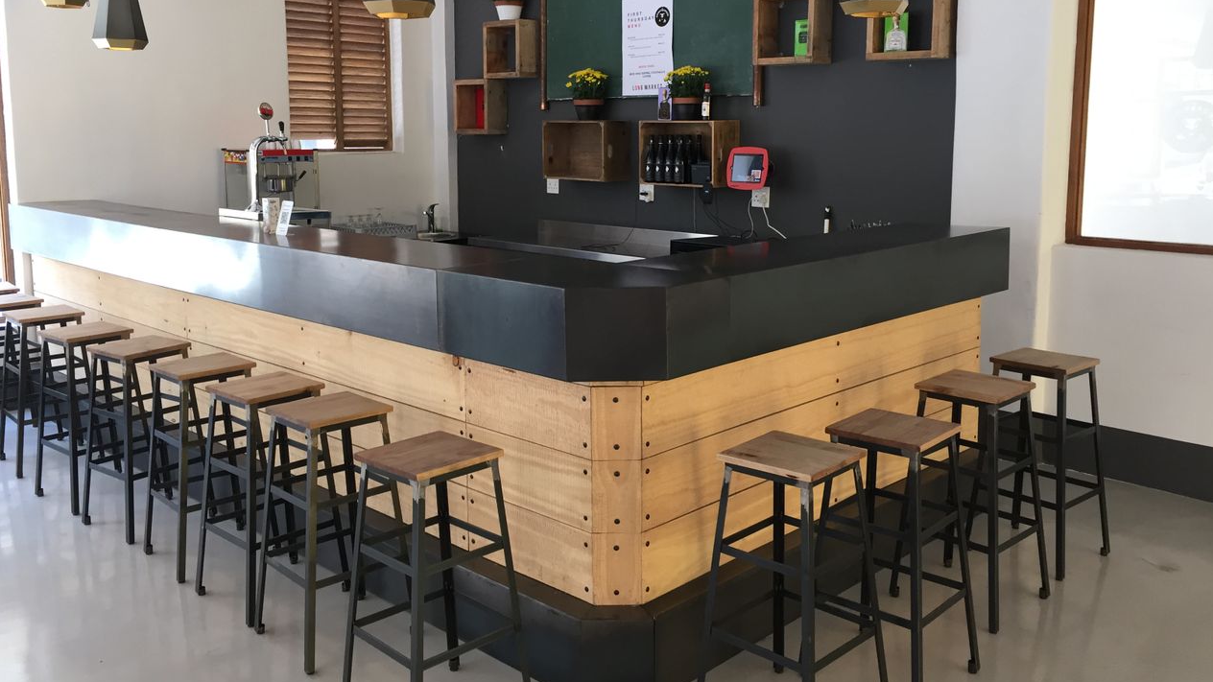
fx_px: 1029
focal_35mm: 32
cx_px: 612
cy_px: 258
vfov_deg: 36.5
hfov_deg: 61.0
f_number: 2.2
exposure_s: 1/33
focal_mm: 4.15
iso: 32
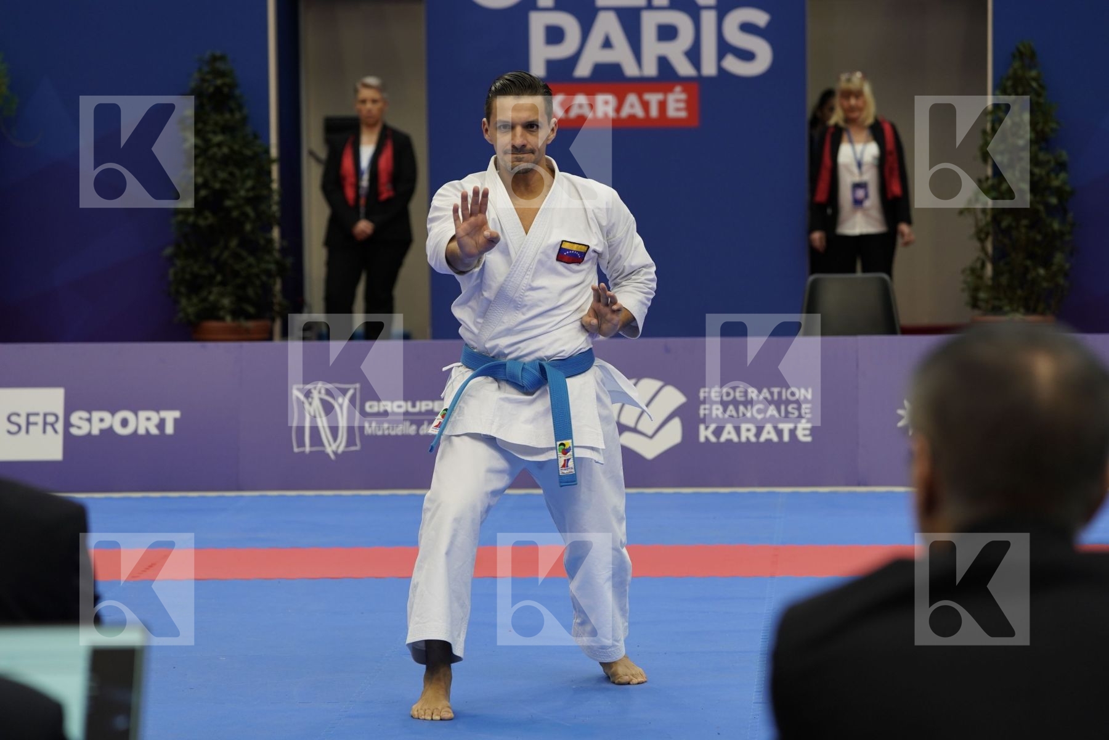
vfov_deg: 9.1
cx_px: 554
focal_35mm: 150
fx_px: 4620
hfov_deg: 13.7
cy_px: 370
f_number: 5
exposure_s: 1/125
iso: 640
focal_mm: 150
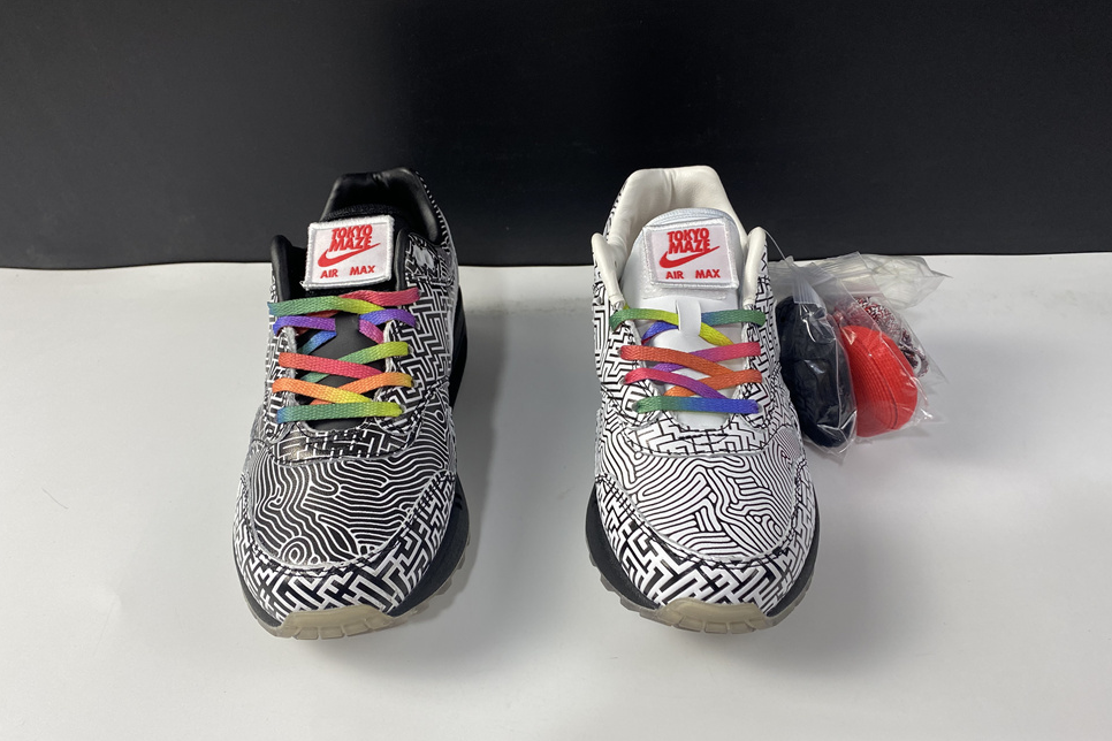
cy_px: 429
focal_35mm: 28
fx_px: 865
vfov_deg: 46.2
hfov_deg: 65.5
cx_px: 554
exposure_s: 1/100
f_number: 1.8
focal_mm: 4.25
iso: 64
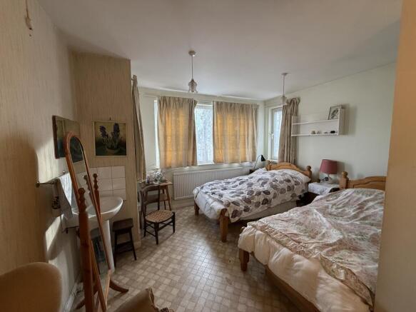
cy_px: 156
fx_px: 168
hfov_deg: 102.1
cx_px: 208
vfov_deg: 85.7
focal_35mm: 14
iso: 250
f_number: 2.2
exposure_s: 1/100
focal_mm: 2.22
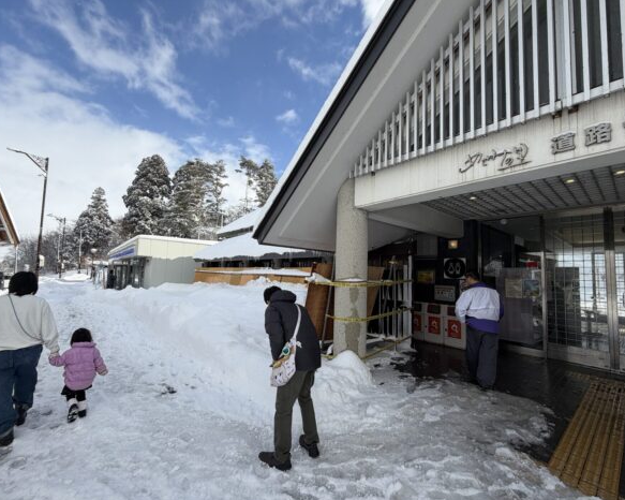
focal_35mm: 15
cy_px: 255
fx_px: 277
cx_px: 298
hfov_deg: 96.7
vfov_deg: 84.0
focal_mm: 2.22
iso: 20
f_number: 2.2
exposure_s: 1/1050
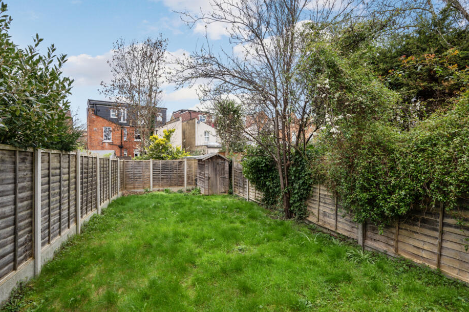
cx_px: 227
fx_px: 247
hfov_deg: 86.9
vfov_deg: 64.4
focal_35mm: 19
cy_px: 160
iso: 250
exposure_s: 1/125
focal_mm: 17
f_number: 8
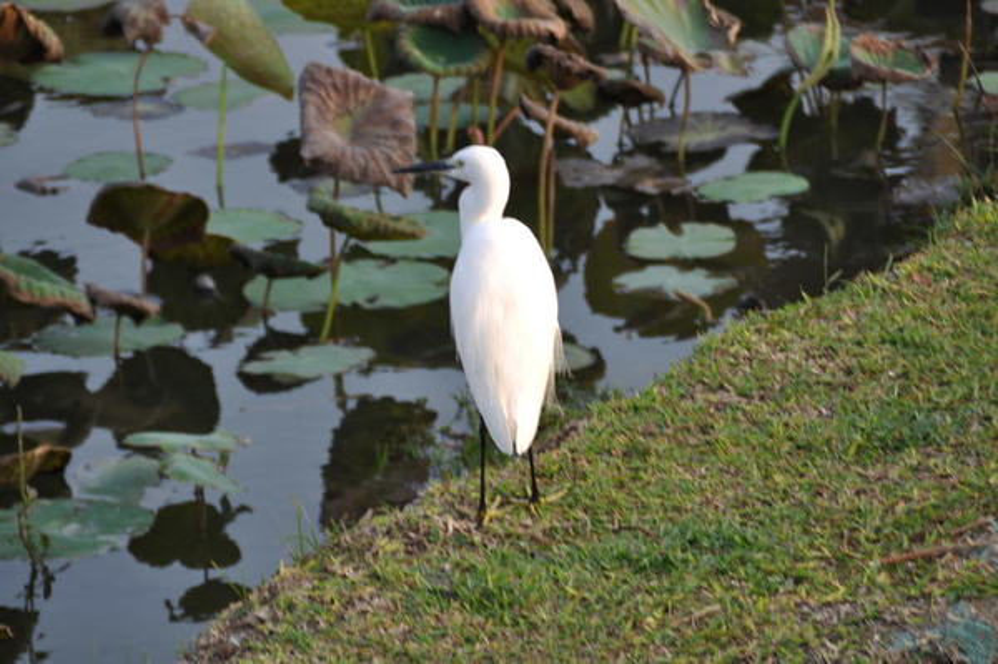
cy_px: 332
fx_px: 8310
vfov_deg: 4.6
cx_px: 499
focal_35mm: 300
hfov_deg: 6.9
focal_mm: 200
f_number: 6.3
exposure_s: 1/80
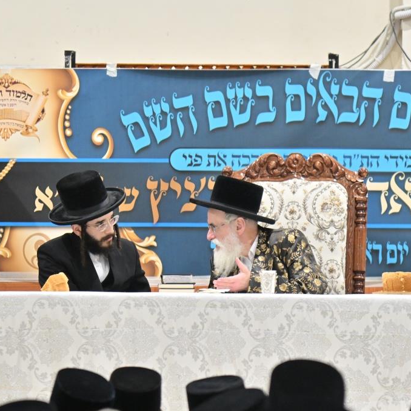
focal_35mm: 231
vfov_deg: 7.6
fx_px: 3103
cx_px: 245
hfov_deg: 7.6
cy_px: 206
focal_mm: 120
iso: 1000
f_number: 4
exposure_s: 1/160
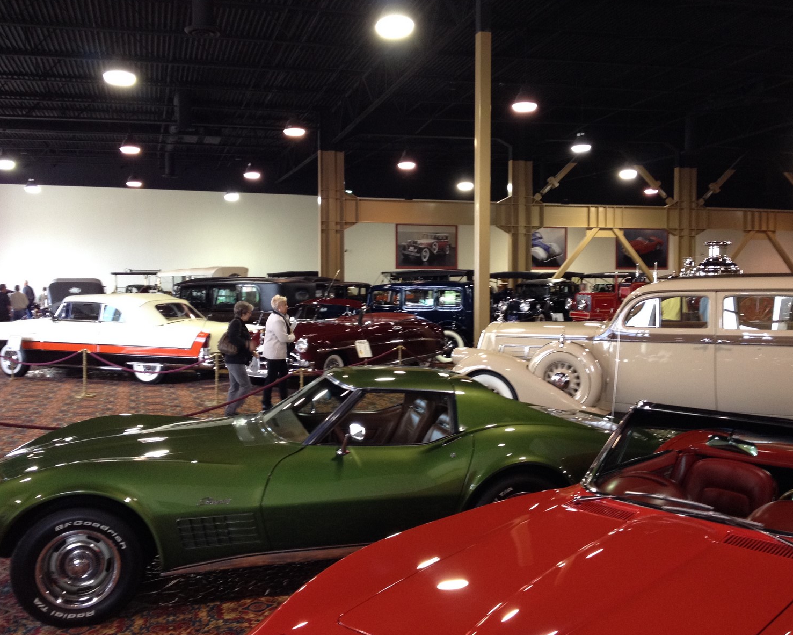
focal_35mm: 37
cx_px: 411
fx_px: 868
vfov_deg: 40.1
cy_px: 315
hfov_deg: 49.1
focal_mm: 4.28
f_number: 2.4
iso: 125
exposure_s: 1/20
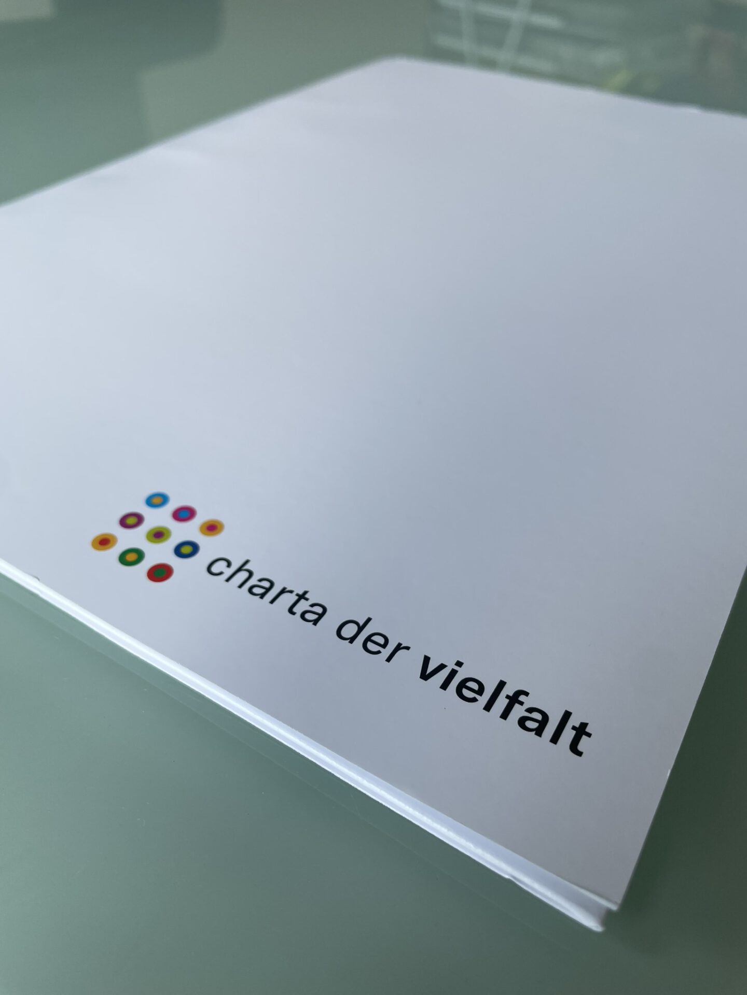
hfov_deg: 53.1
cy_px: 498
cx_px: 374
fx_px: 748
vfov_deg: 67.3
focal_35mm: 26
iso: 32
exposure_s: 1/258
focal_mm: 4.2
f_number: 1.6
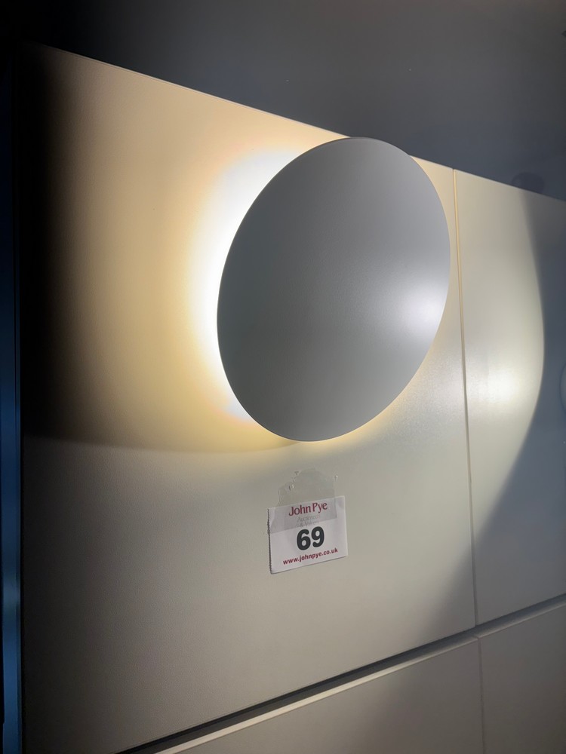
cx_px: 283
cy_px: 377
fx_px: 567
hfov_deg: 53.1
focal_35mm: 26
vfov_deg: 67.3
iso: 50
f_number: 1.6
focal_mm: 5.96
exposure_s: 1/439
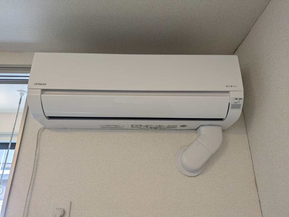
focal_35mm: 25
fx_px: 209
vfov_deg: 54.9
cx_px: 144
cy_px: 108
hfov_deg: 69.4
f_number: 1.89
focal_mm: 5.43
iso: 58
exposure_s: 1/120
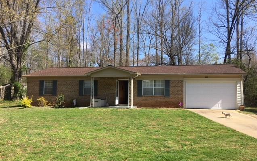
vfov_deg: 40.6
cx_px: 129
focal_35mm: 31
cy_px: 82
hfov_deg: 61.2
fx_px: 217
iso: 25
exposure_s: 1/827
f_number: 2.2
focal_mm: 4.15
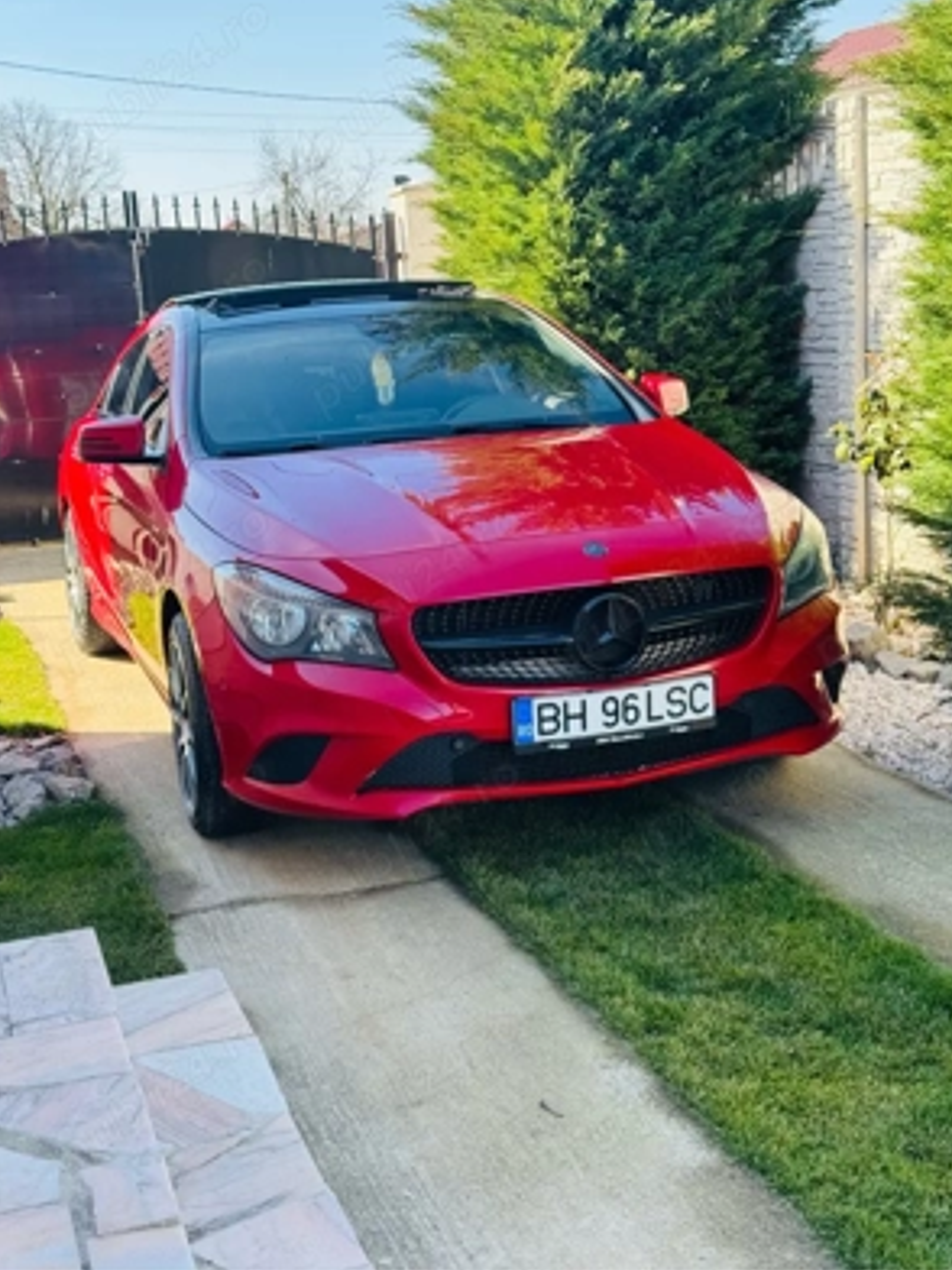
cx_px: 479
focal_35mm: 49
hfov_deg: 29.7
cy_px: 625
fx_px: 1797
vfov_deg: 38.9
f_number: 1.78
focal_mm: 6.76
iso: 64
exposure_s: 1/531
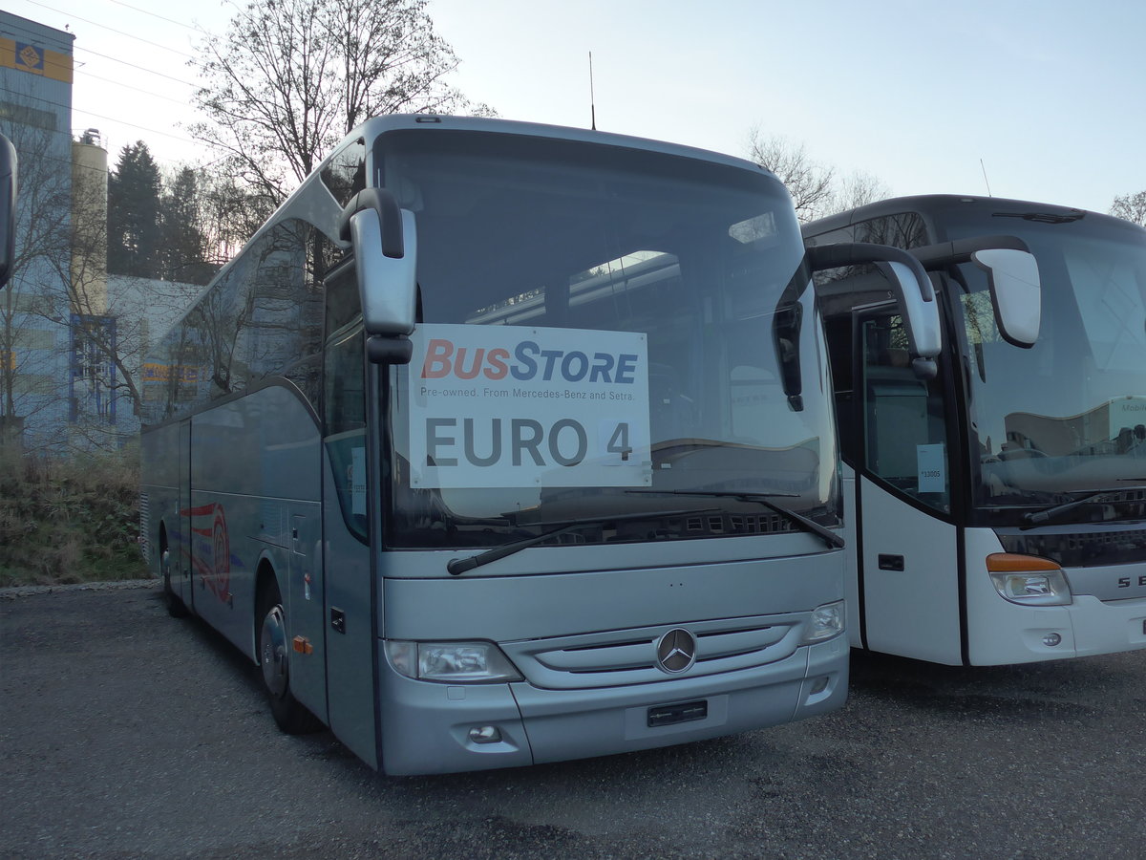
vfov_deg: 45.4
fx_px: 1026
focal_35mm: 31
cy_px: 430
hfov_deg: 58.4
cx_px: 573
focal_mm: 6.5
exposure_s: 1/640
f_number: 2.2
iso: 160
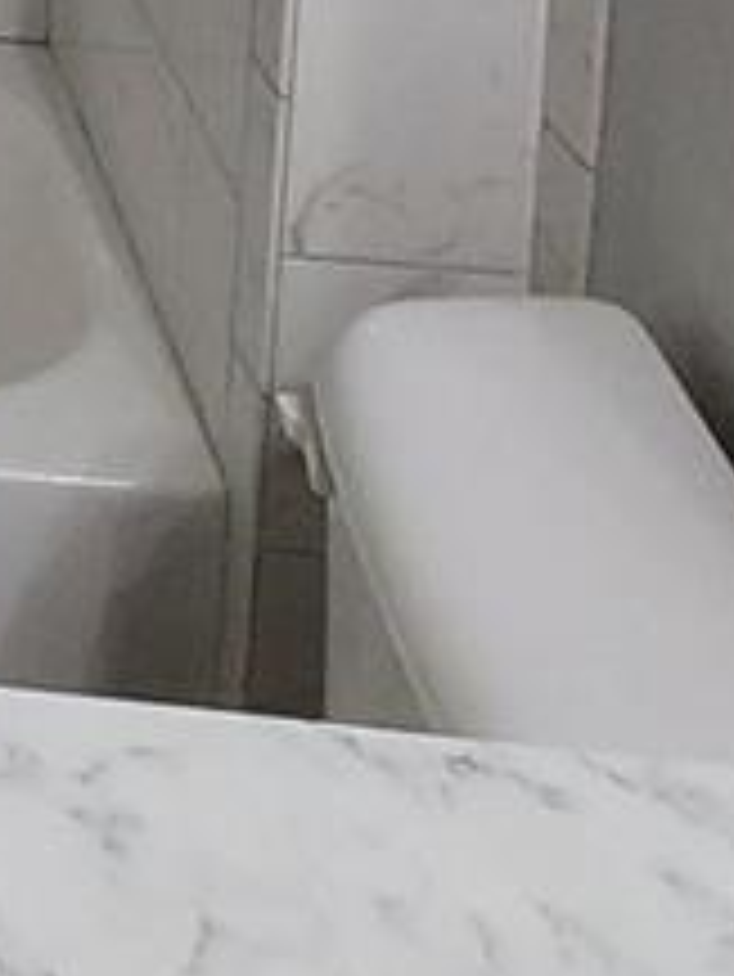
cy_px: -733
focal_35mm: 72
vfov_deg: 20.2
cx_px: -630
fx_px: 2034
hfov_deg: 16.6
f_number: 2.2
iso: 320
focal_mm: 1.74
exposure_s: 1/60
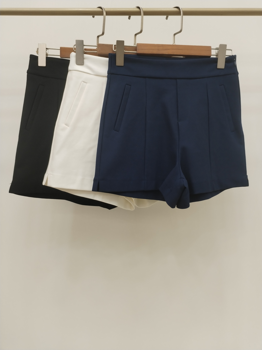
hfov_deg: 48.2
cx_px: 131
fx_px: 293
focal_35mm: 29
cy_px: 175
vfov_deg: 61.7
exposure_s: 1/120
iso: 268
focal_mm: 4.75
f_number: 1.8
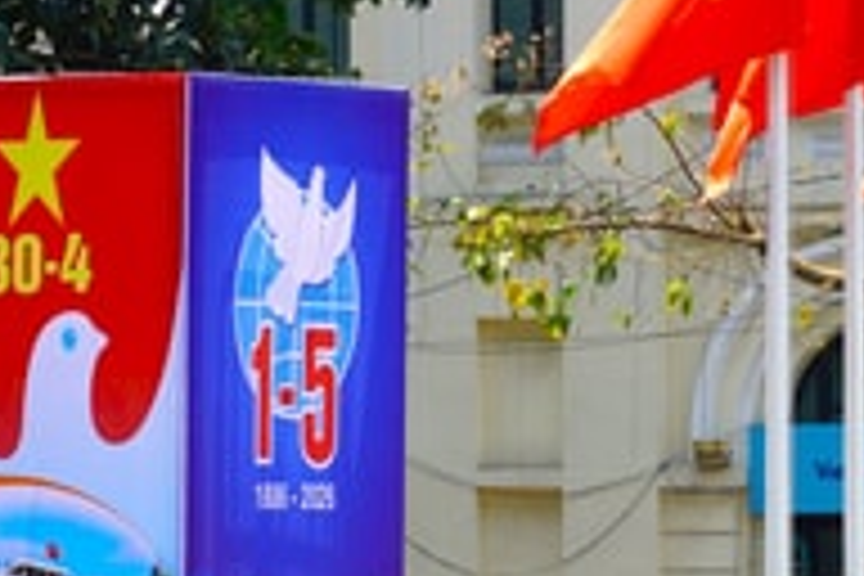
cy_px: 432
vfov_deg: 2.7
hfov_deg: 4.1
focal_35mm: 502
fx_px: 12057
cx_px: 504
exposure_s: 1/250
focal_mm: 119
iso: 100
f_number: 5.6
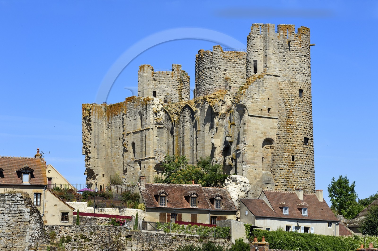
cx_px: 189
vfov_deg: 11.4
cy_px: 126
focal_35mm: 120
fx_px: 1259
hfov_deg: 17.1
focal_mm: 120
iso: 200
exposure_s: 1/250
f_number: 13
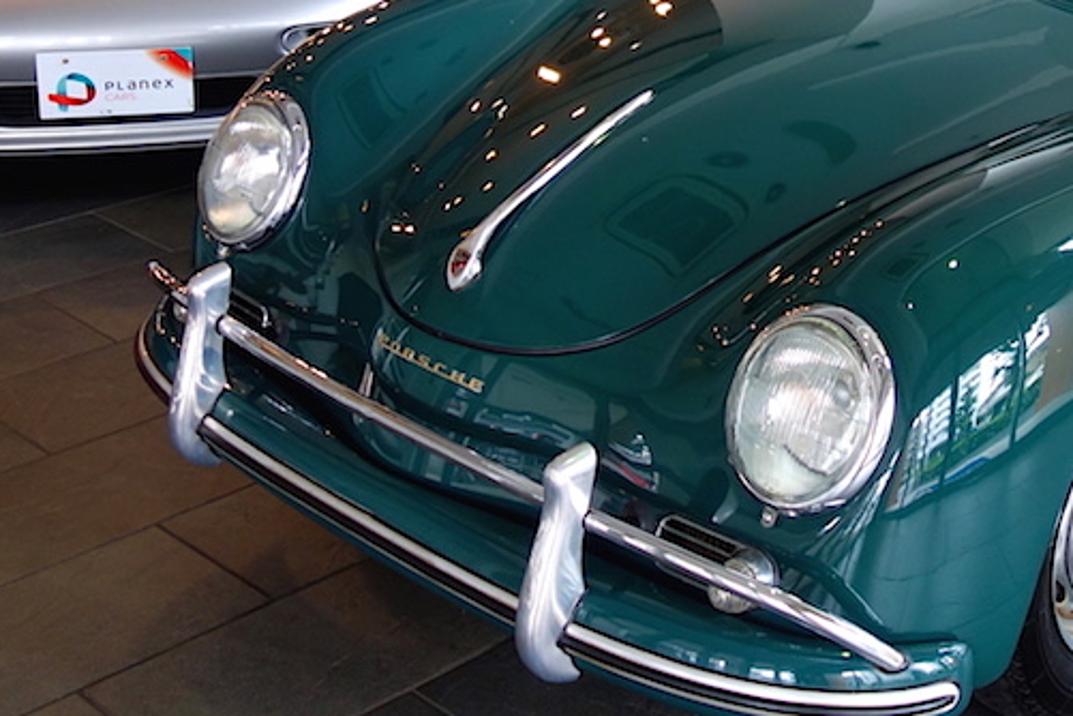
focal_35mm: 67
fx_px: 1997
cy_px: 11
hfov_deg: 29.8
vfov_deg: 19.7
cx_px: 739
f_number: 1.8
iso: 125
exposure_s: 1/80
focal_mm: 10.4
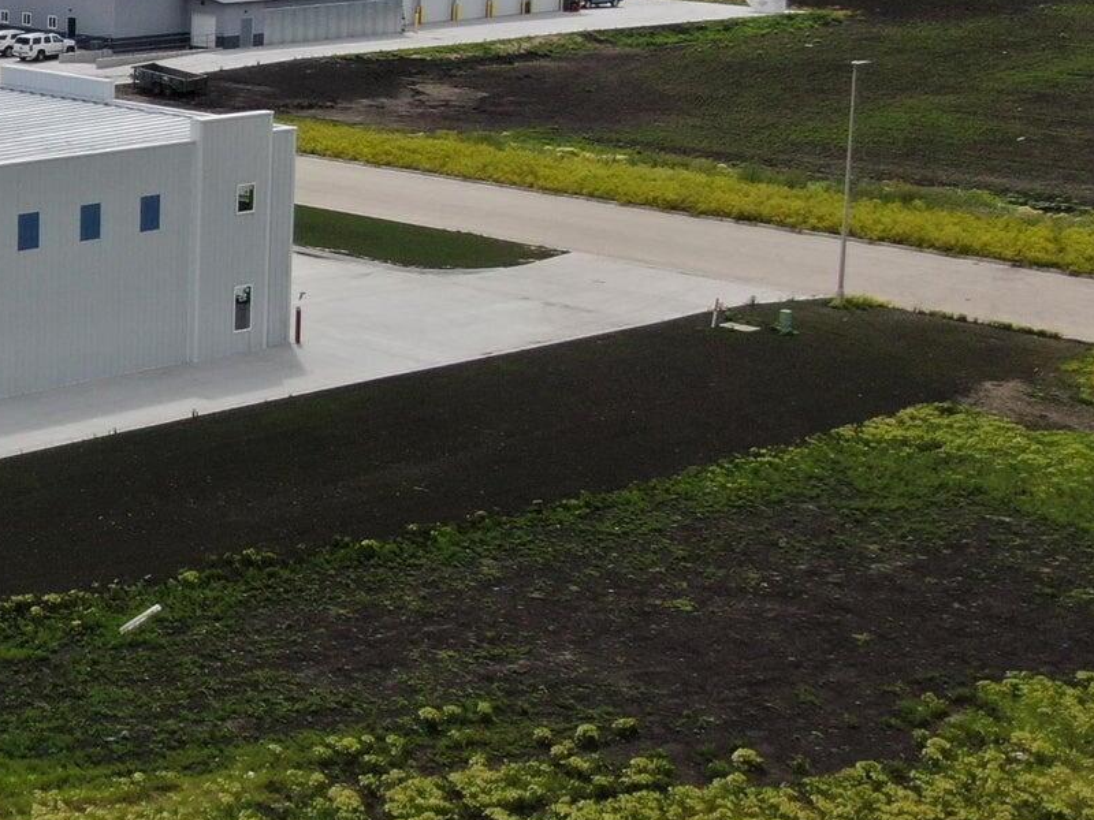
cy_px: 180
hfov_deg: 22.5
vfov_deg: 18.3
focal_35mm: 80
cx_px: -222
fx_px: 2528
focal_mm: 5.22
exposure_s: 1/1600
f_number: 3.1
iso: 100
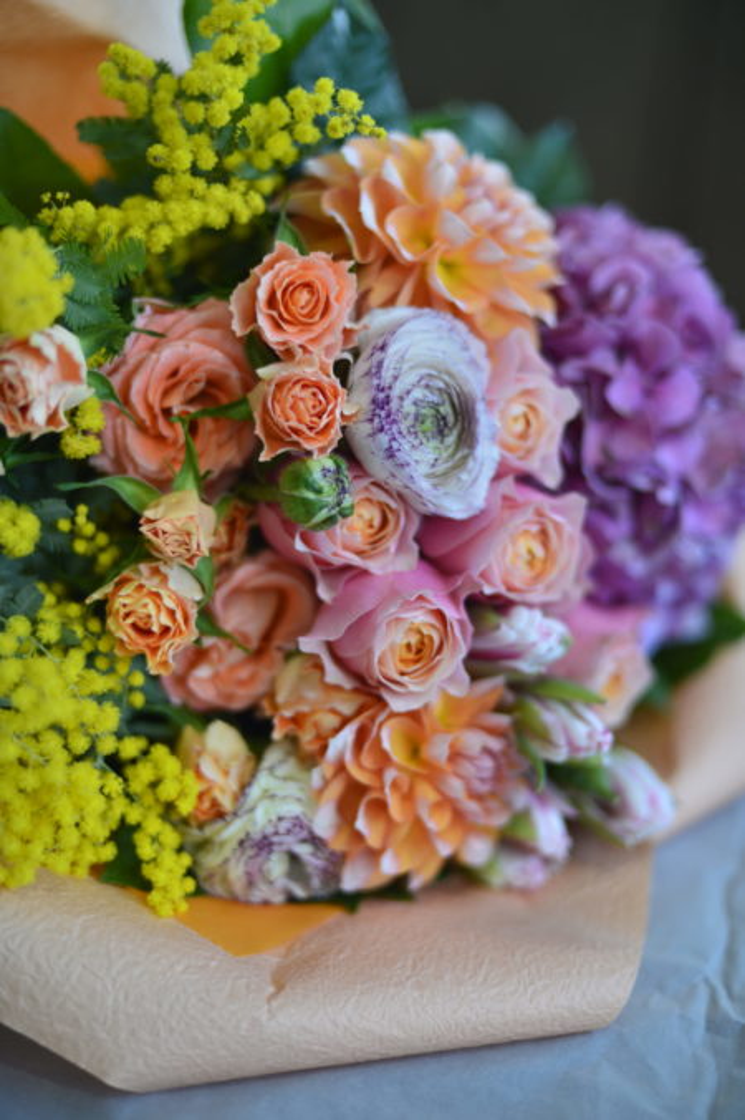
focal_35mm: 50
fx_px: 1554
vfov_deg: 39.6
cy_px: 560
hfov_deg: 27.0
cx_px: 372
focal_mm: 50
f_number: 1.4
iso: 200
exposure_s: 1/160
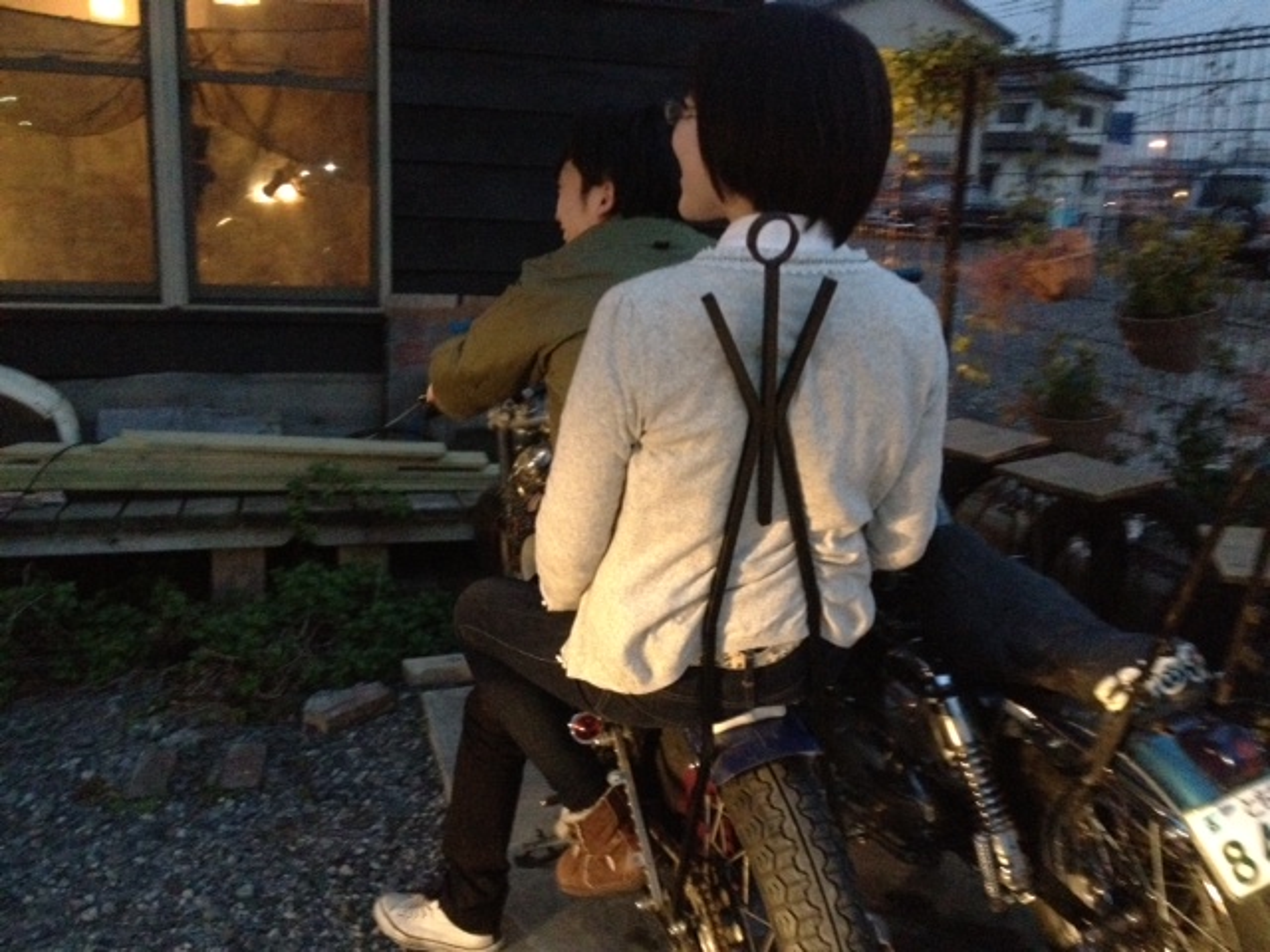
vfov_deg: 40.7
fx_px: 1284
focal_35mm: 35
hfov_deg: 52.6
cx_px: 635
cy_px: 476
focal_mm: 4.28
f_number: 2.4
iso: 800
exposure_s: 1/15
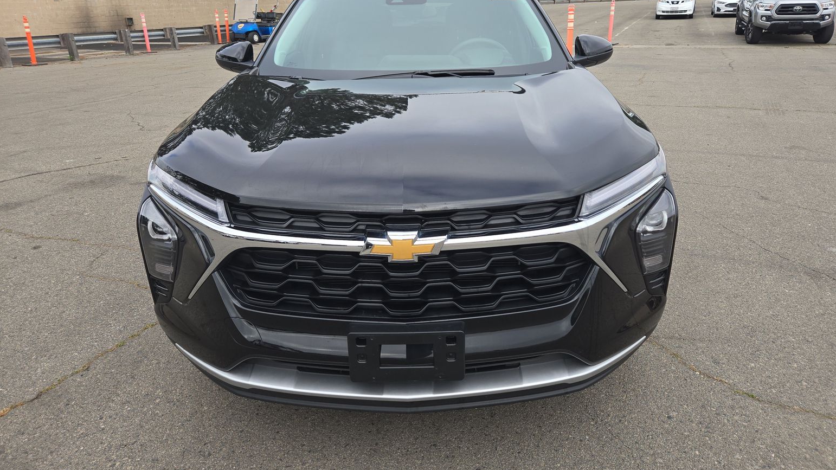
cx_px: 433
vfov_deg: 44.1
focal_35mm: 26
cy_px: 184
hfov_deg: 71.9
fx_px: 576
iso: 25
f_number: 1.8
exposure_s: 1/463
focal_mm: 5.4
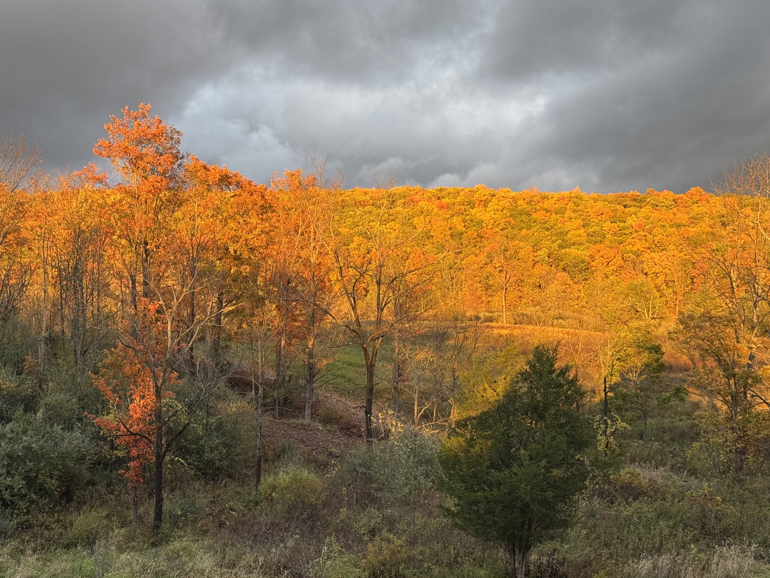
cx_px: 385
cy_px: 289
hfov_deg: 39.7
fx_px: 1068
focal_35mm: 48
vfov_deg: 30.3
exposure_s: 1/121
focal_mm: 6.76
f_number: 1.78
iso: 64
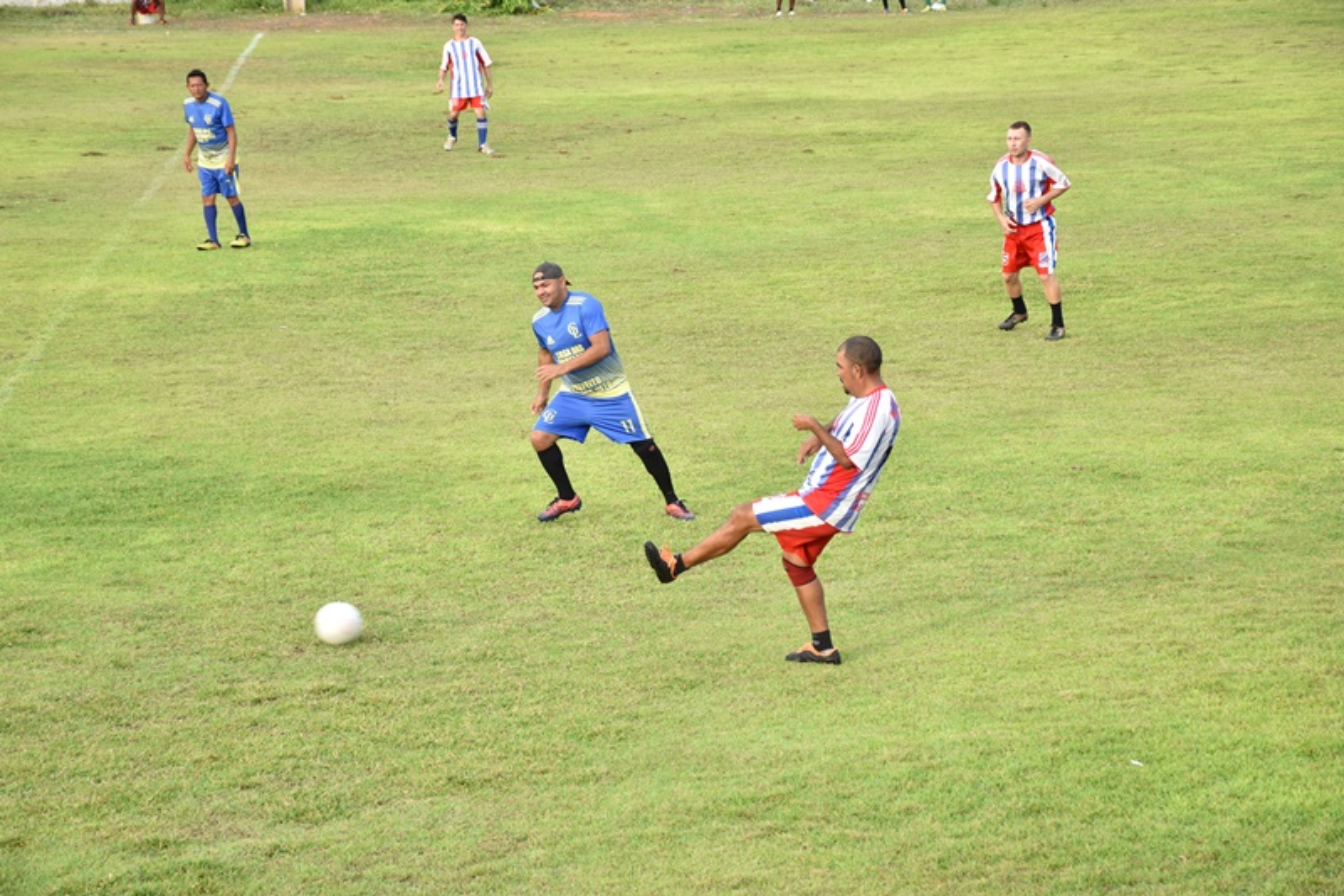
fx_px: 3919
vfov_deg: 13.0
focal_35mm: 105
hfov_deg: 19.5
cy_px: 448
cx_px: 672
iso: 400
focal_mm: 70
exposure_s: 1/250
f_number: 6.3
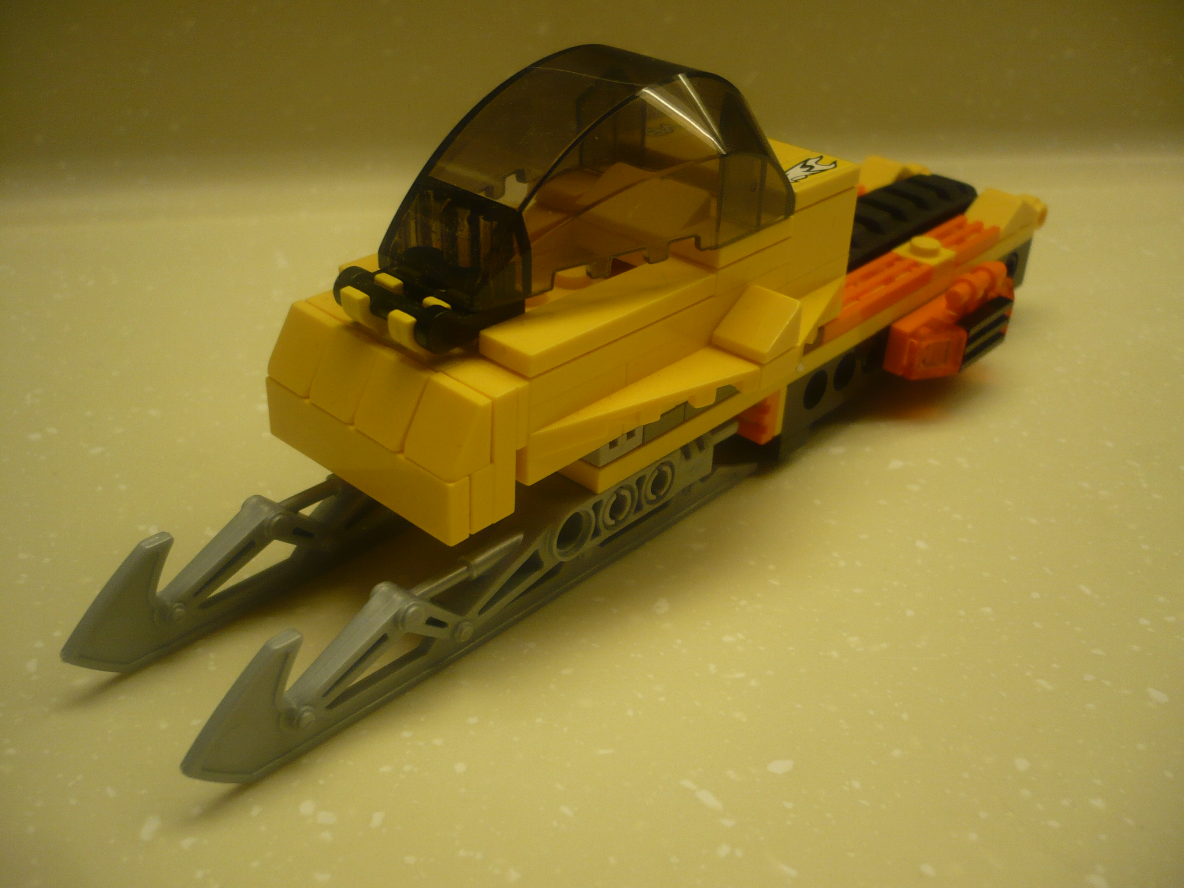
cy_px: 444
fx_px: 1197
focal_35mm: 35
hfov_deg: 52.6
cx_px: 592
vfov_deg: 40.7
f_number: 2.8
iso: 125
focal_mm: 5.8
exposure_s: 1/30
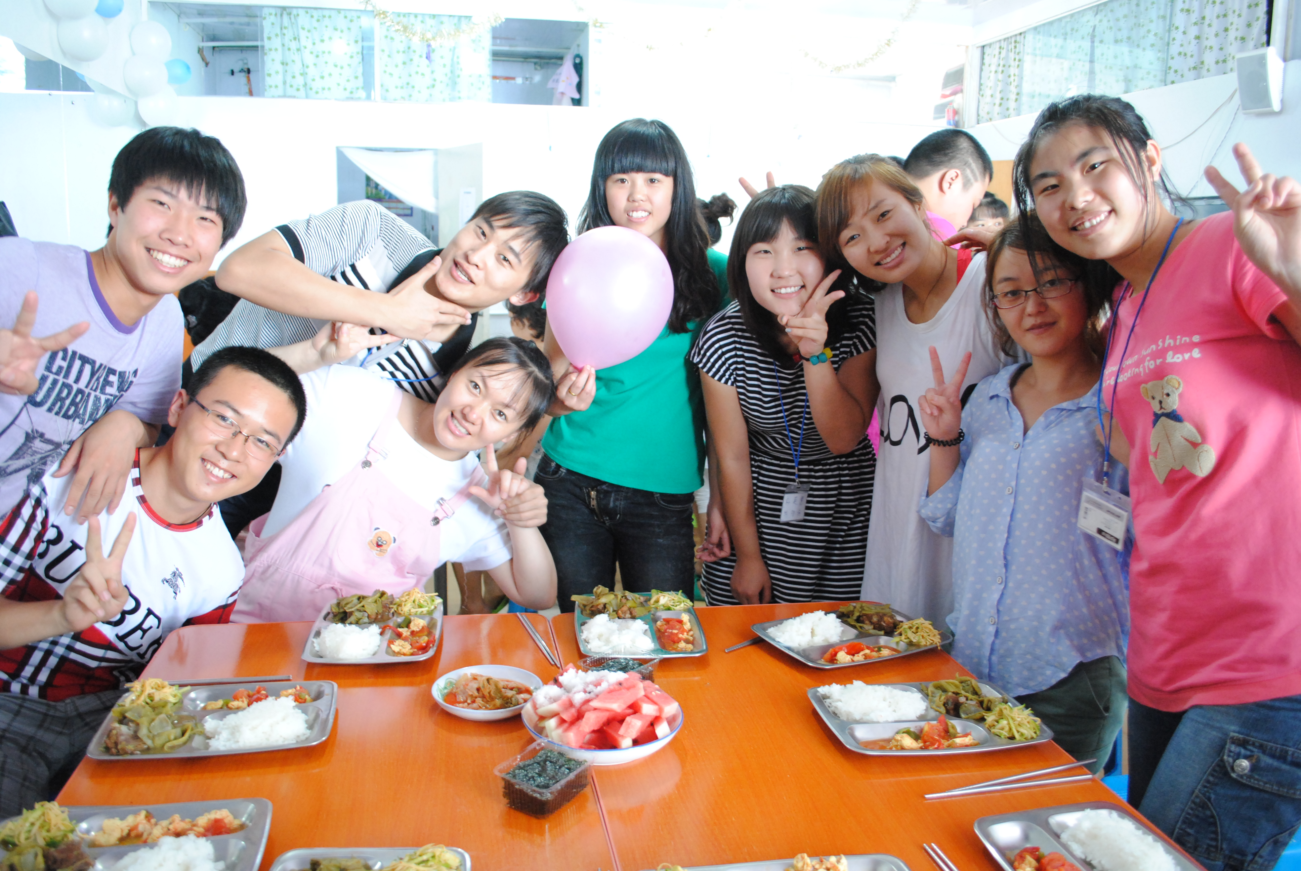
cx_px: 650
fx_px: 977
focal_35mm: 27
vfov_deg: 48.0
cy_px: 436
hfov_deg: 67.3
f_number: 3.5
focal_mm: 18
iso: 800
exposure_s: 1/20
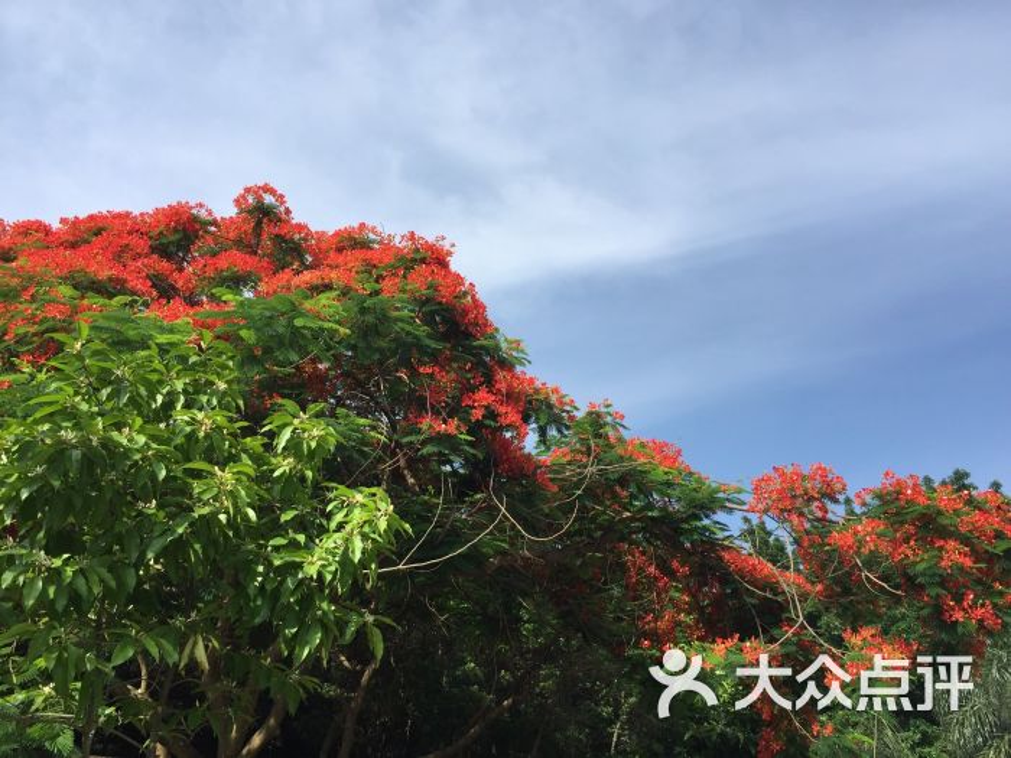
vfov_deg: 48.2
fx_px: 847
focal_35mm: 29
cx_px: 506
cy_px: 379
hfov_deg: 61.7
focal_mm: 4.15
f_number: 2.2
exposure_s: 1/1464
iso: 32
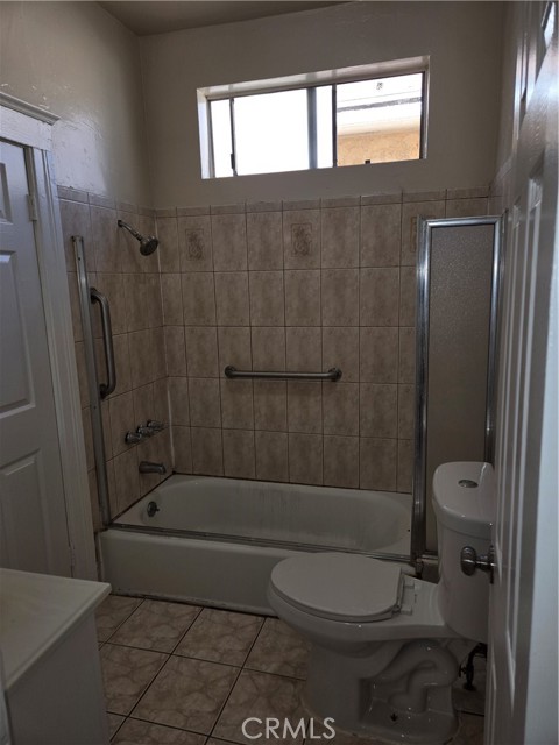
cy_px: 372
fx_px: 495
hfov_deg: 58.9
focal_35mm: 23
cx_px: 280
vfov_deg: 73.9
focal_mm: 5.4
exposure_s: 1/60
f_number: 1.8
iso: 25
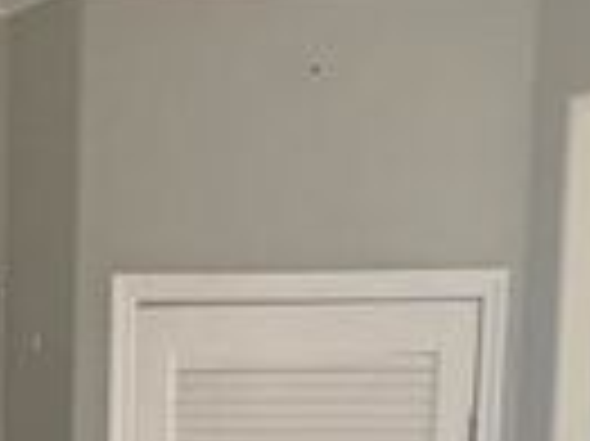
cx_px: 52
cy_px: 945
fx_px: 2384
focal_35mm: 140
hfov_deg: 14.0
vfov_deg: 9.7
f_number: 1.8
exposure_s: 1/60
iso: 250
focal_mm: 4.25
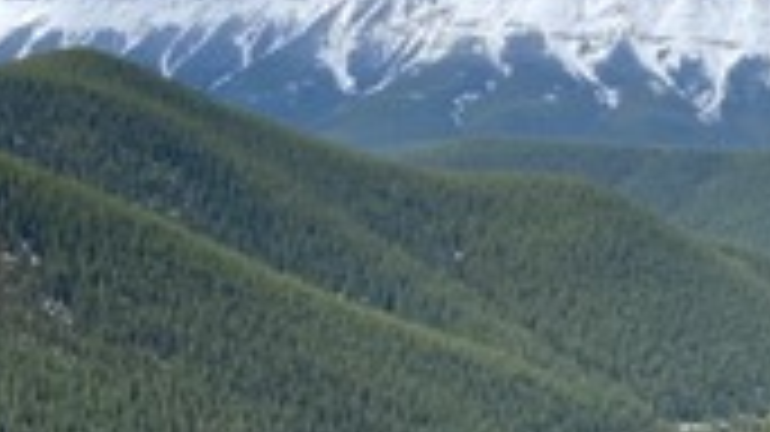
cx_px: 270
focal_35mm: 83
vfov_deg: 14.2
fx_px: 1694
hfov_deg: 25.5
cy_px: 488
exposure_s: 1/2410
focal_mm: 4.25
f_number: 1.8
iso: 32
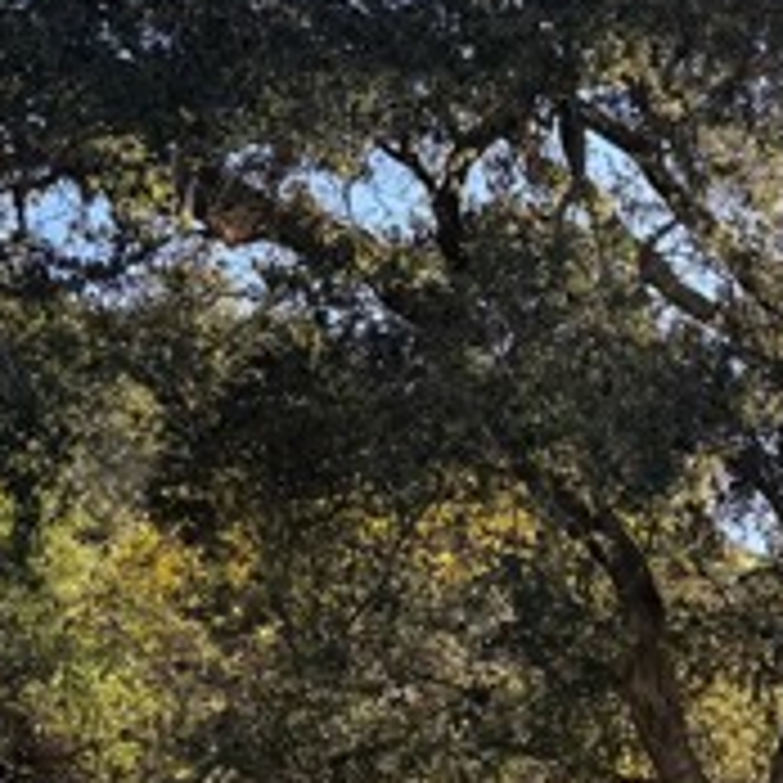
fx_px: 1996
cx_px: 1058
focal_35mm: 78
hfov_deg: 20.1
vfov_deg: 21.1
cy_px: 868
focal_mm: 6.76
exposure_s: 1/621
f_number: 1.78
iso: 80
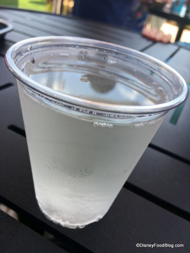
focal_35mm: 29
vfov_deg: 61.7
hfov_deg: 48.2
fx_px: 212
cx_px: 95
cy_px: 126
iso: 25
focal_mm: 4.15
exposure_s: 1/295
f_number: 2.2
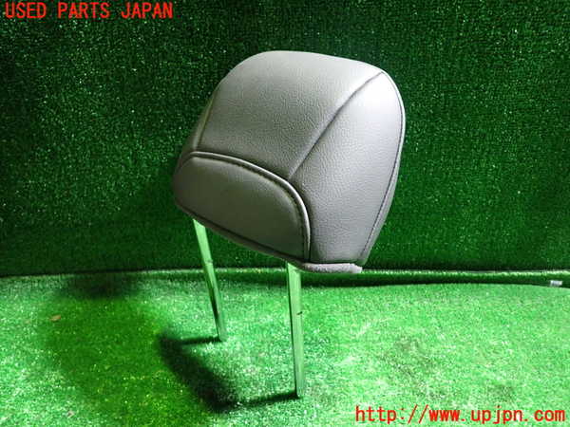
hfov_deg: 69.4
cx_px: 285
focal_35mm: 25
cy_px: 214
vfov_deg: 54.9
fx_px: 412
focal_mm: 4.5
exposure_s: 1/30
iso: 800
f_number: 2
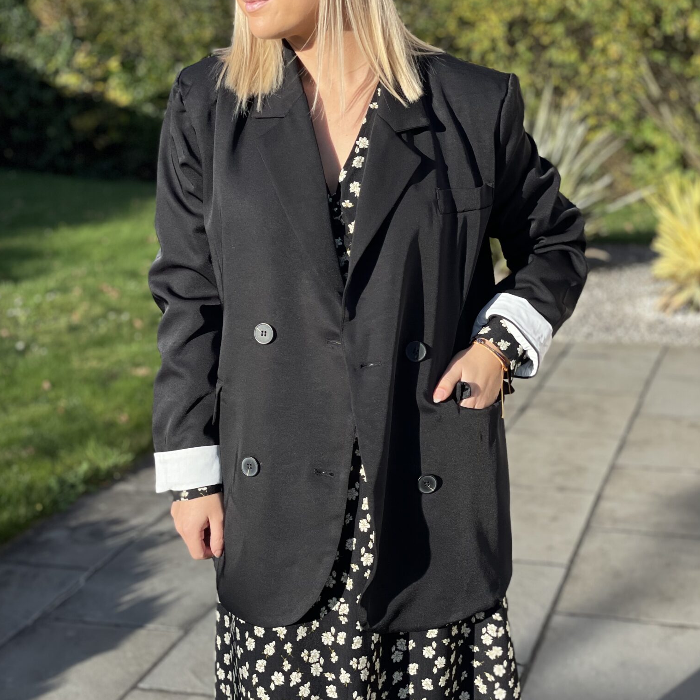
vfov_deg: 27.7
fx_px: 1418
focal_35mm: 62
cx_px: 351
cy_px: 340
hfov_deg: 27.7
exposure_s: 1/2179
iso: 32
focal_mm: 6
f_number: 2
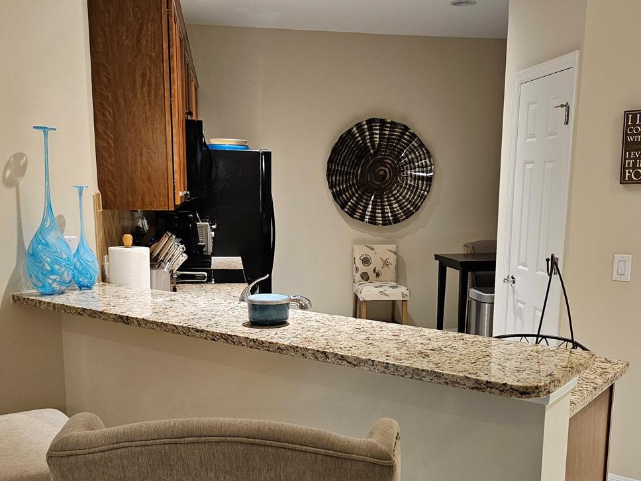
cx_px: 347
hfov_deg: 48.9
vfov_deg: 37.4
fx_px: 704
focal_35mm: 38
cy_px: 310
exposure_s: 1/120
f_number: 1.8
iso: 400
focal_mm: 5.4
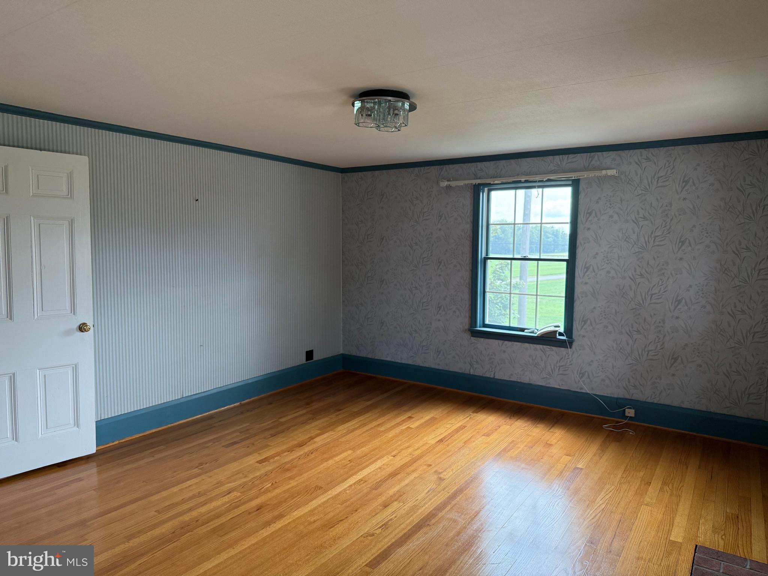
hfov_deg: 71.6
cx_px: 384
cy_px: 288
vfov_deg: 56.8
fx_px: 532
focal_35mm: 24
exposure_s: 1/157
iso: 200
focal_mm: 6.76
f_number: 1.78
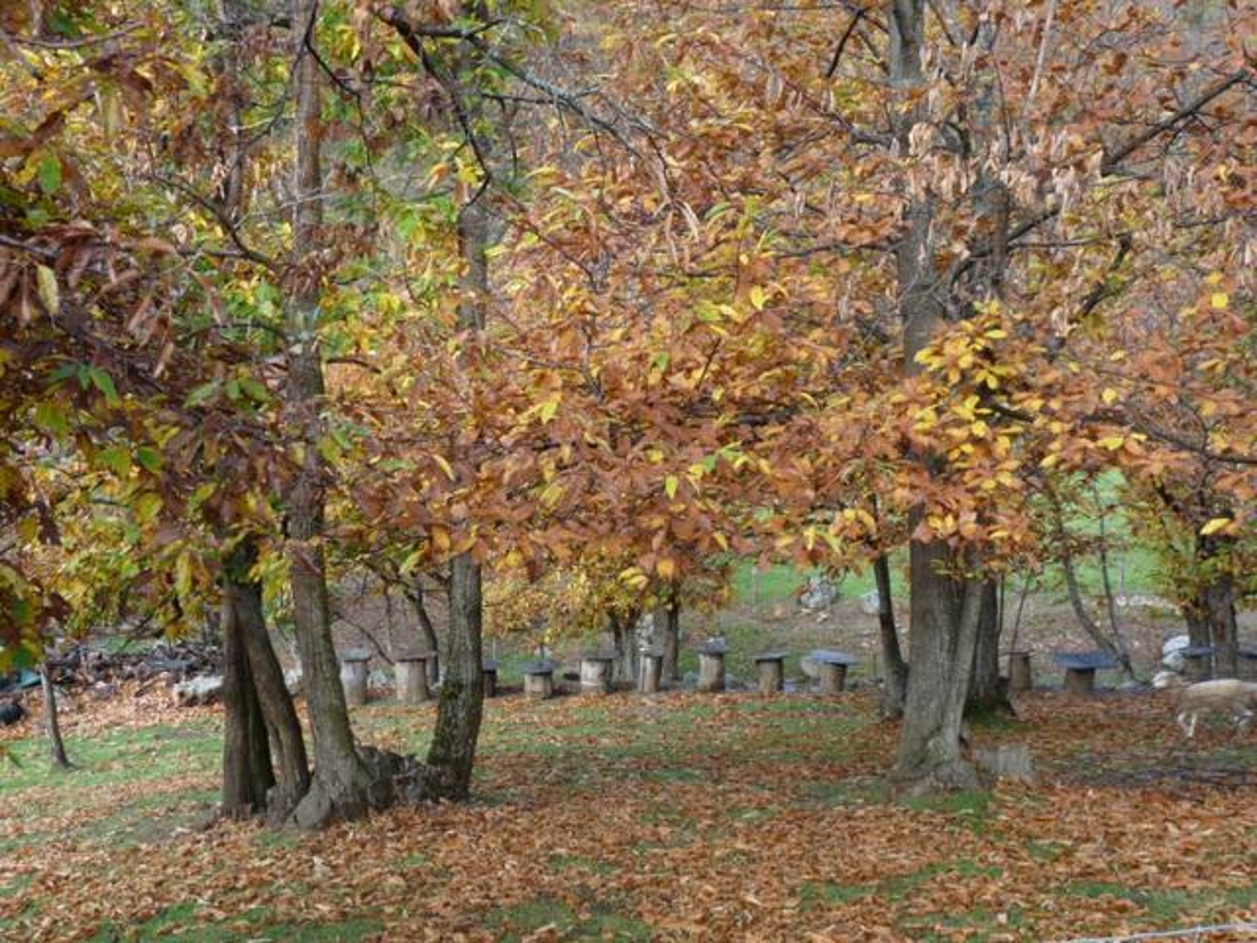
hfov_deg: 46.8
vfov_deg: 36.0
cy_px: 472
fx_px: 1453
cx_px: 628
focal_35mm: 40
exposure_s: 1/80
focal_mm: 7.1
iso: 100
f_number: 3
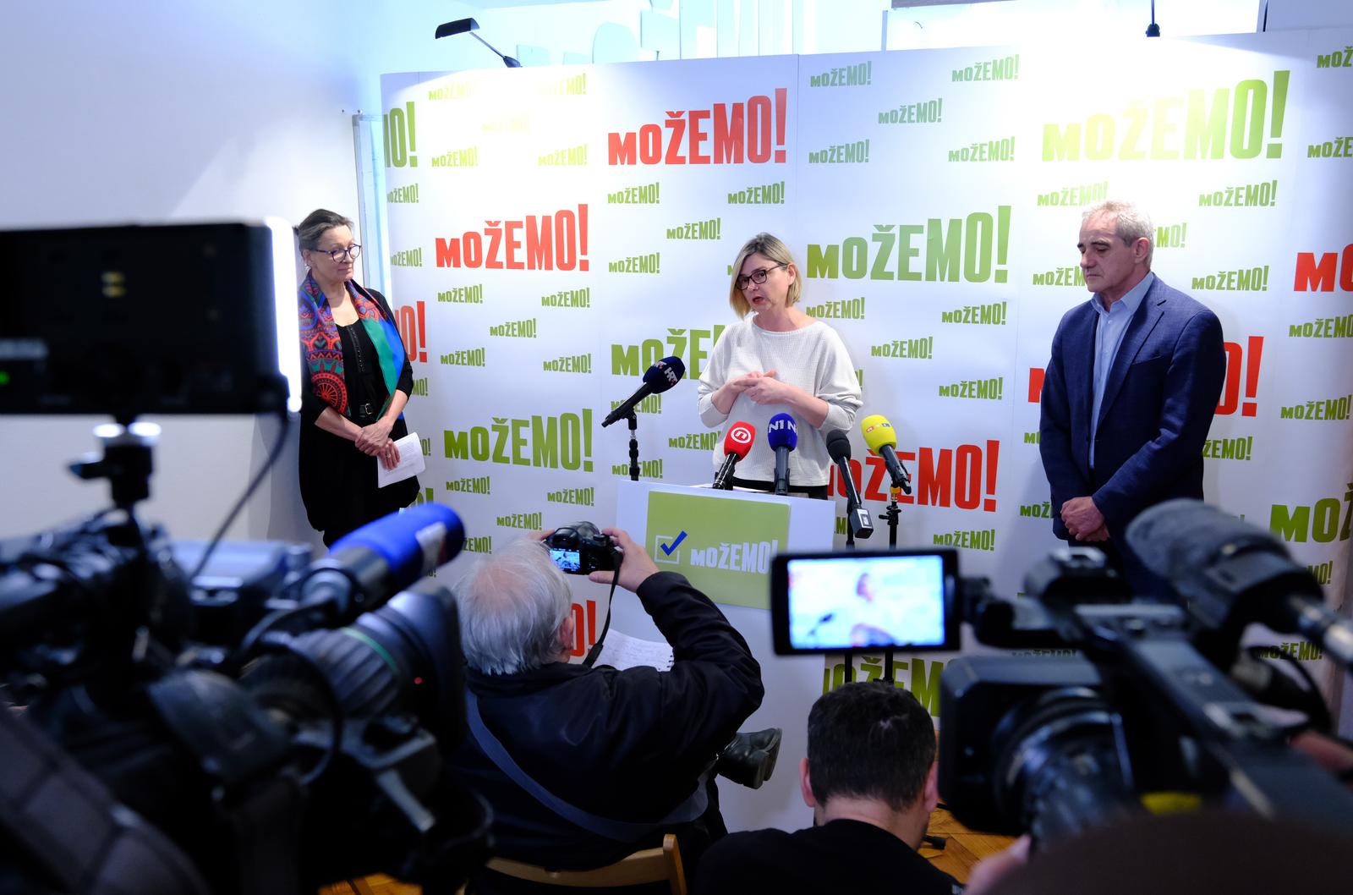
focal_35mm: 32
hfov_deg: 58.8
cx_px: 676
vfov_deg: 40.9
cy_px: 448
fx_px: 1200
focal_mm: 21.3
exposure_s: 1/160
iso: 3200
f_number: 4
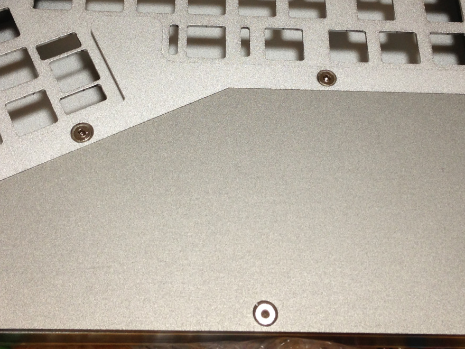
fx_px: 806
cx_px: 229
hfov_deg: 32.2
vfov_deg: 24.0
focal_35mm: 60
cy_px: 61
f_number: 2.4
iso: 50
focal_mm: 4.13
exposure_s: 1/20
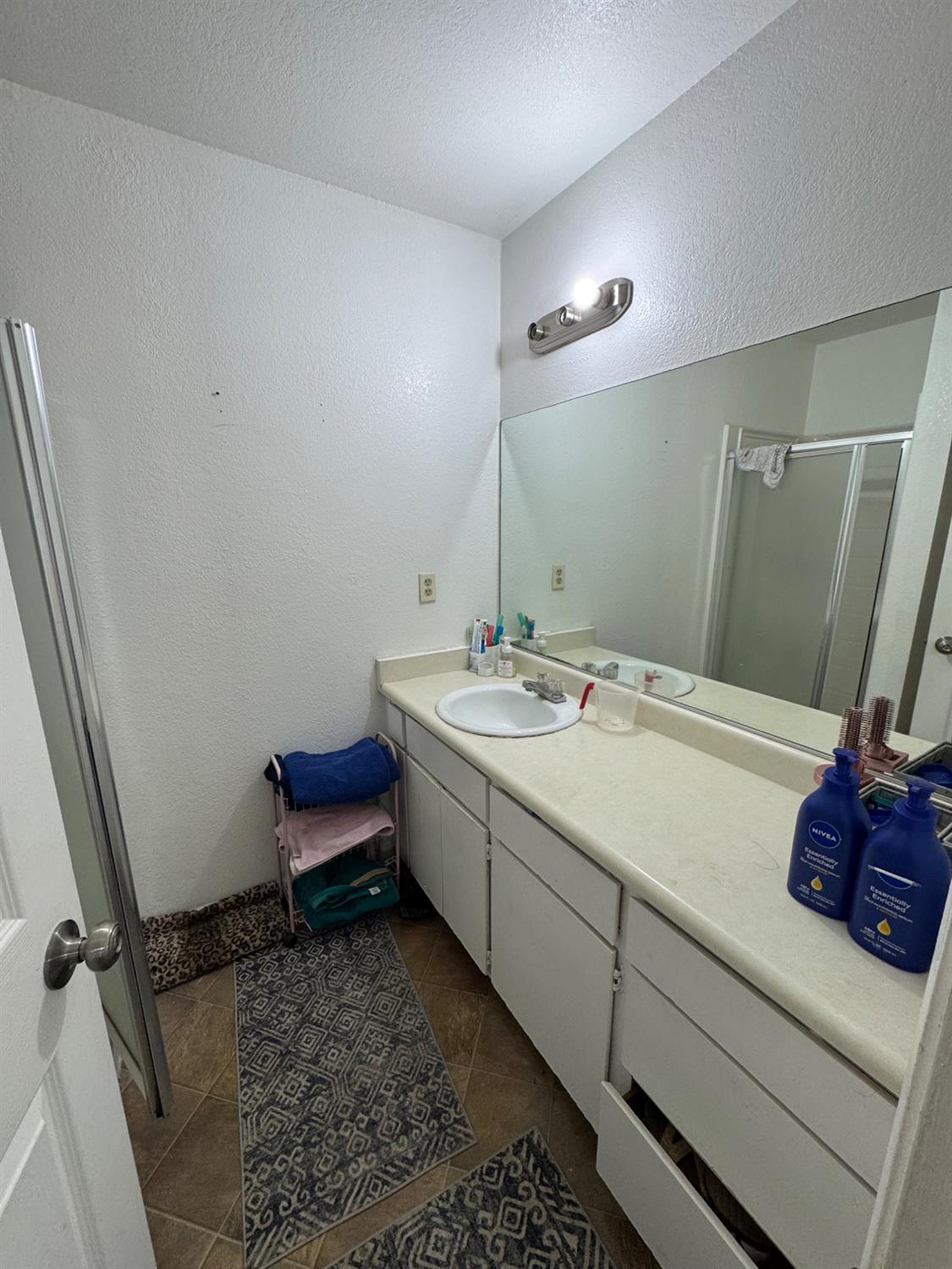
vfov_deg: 102.1
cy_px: 634
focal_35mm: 14
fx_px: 513
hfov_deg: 85.7
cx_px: 476
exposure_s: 1/120
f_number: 2.2
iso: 160
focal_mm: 2.22
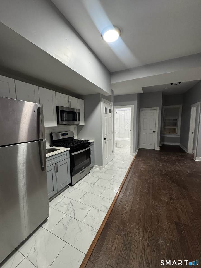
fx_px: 108
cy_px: 134
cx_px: 100
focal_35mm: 14
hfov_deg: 85.7
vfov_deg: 102.1
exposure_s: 1/60
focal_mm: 2.22
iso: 400
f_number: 2.2
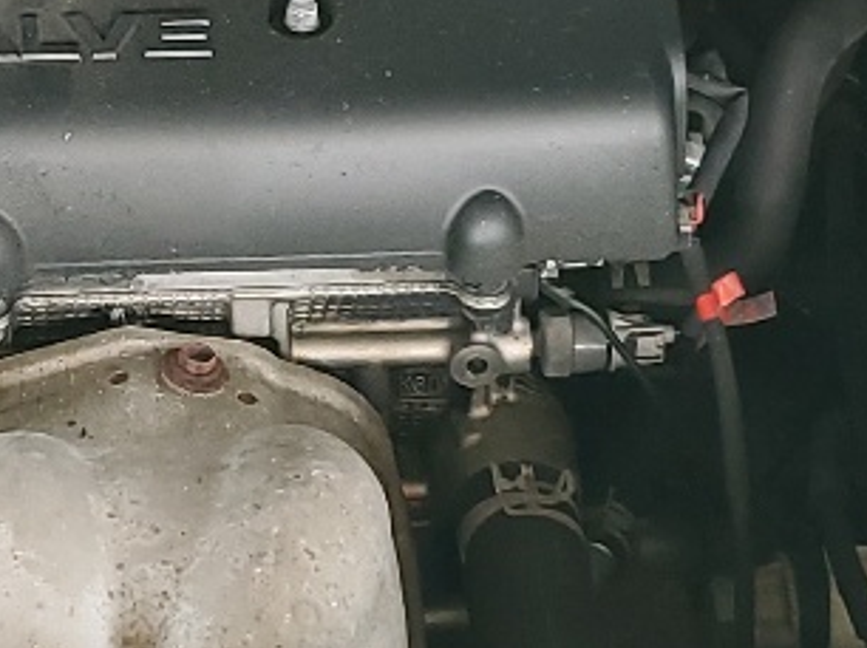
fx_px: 3404
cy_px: 269
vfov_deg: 10.9
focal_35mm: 136
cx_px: 204
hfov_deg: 14.5
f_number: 1.5
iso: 73
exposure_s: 1/60.2
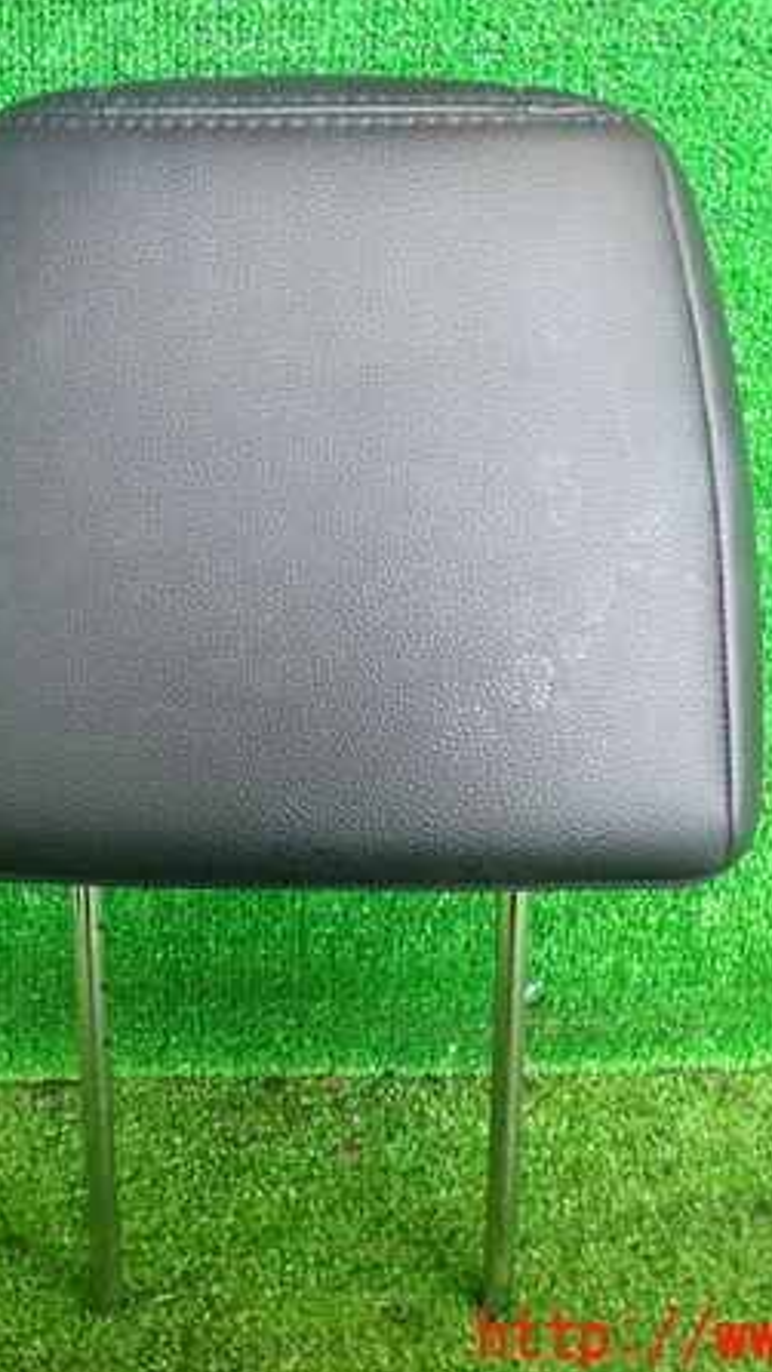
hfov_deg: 26.9
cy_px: 686
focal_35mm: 44
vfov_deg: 46.4
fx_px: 1601
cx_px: 249
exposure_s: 1/40
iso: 200
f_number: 2.3
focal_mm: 5.4
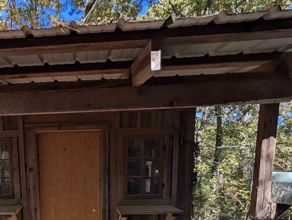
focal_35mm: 28
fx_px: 237
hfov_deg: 59.4
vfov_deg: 44.0
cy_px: 210
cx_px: 67
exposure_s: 1/723
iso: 47
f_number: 1.7
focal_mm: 2.02
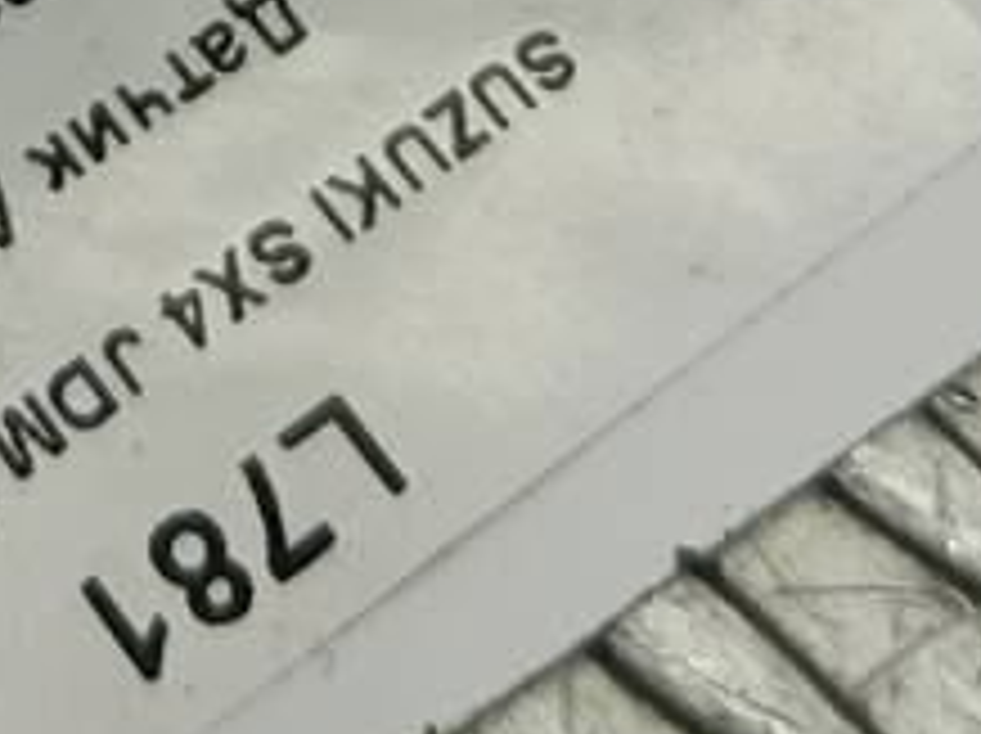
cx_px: 40
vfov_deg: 10.3
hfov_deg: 15.3
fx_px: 3595
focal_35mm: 127
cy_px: -937
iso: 90
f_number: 1.6
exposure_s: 1/100
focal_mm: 4.11
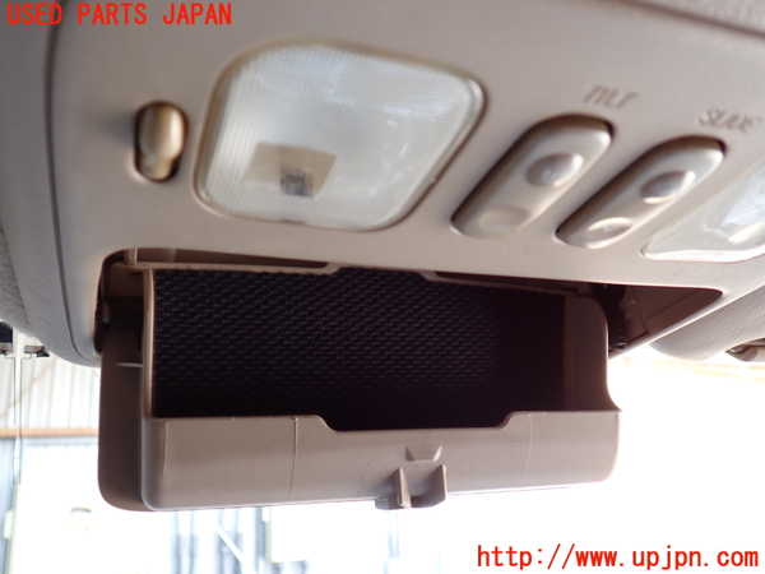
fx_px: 663
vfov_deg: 46.8
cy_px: 287
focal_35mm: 30
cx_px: 382
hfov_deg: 60.0
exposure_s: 1/60
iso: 125
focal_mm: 5.4
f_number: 2.3
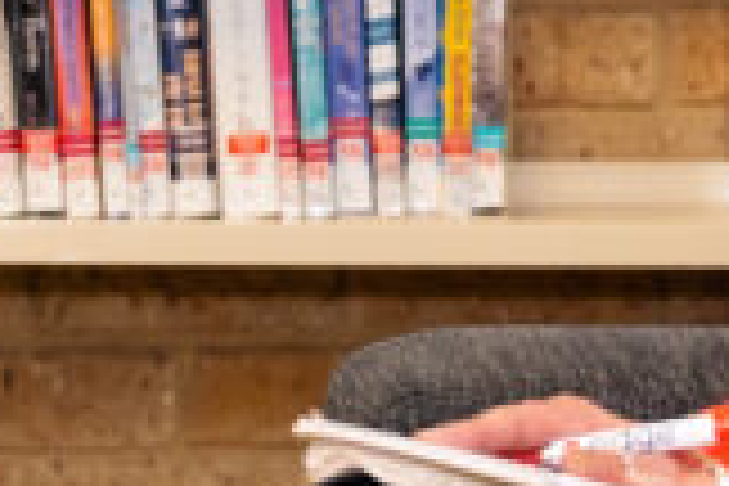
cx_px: 4
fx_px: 5123
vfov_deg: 5.3
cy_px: -398
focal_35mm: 253
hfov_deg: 8.1
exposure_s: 1/160
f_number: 3.5
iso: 1600
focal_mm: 40
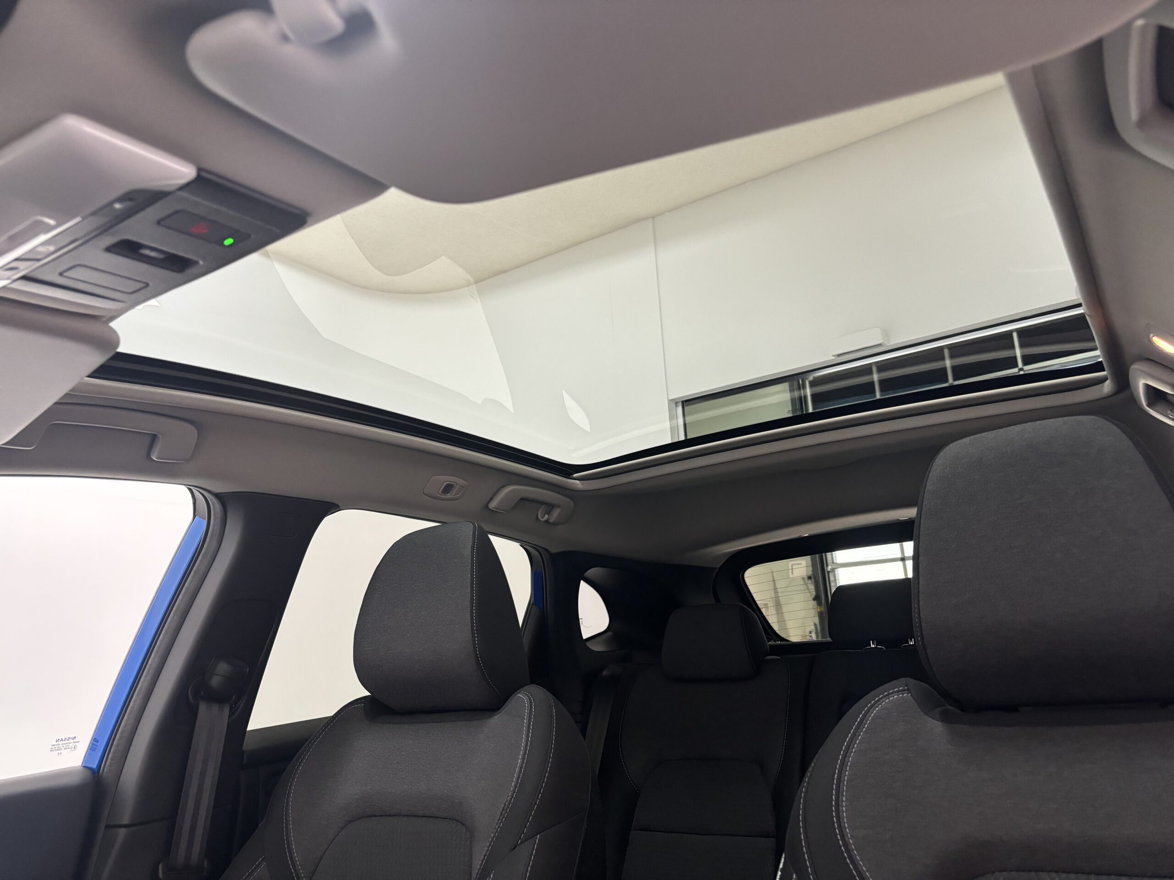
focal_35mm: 26
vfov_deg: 53.1
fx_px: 882
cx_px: 587
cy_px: 440
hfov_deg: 67.3
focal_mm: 5.96
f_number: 1.6
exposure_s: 1/49
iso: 320
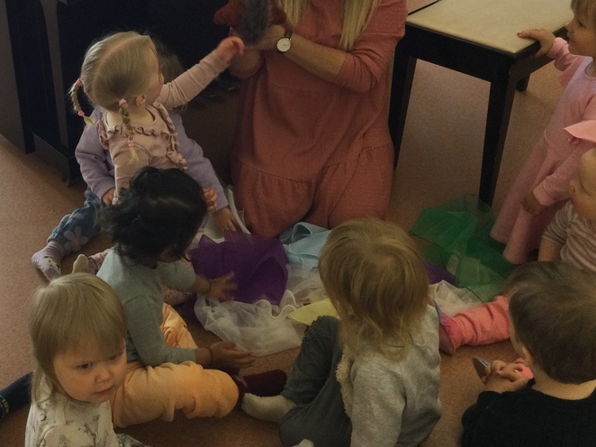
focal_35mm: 50
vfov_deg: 28.8
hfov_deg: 37.0
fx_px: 861
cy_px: 133
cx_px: 126
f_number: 2.4
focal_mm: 3.3
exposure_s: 1/33
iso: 64
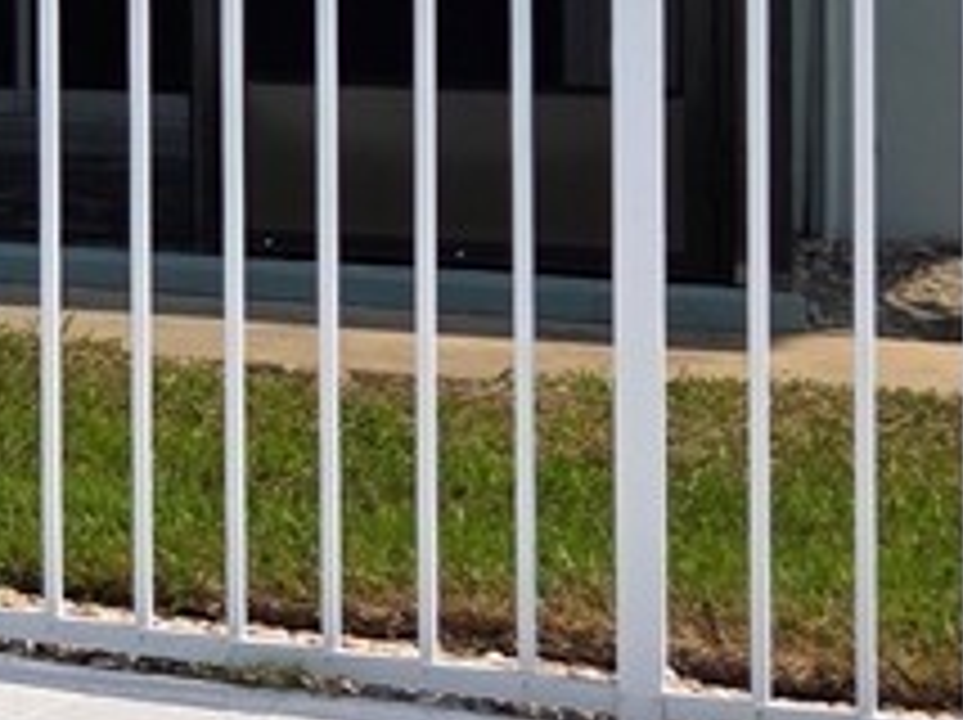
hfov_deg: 8.5
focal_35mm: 172
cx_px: -2376
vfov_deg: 8.4
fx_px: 4780
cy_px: -495
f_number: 1.7
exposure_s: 1/7944
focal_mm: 6.3
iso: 64
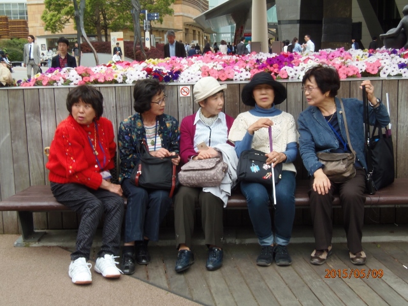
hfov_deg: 38.9
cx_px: 204
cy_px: 153
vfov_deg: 29.7
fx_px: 578
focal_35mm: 49
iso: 64
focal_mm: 9.1
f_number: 3.8
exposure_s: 1/30
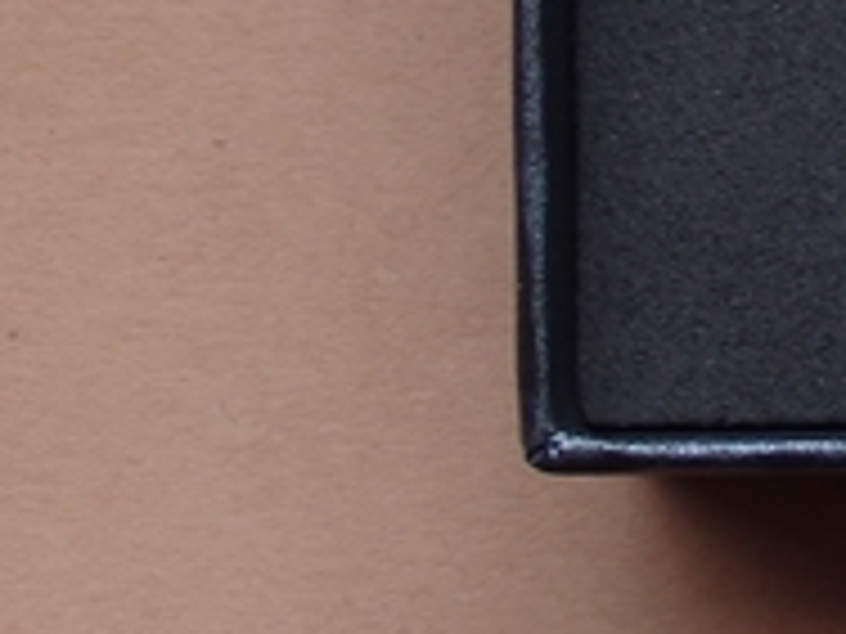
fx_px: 5108
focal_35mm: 209
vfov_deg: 7.0
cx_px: 1719
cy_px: -207
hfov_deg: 8.9
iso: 125
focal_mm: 8.9
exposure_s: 1/40
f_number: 4
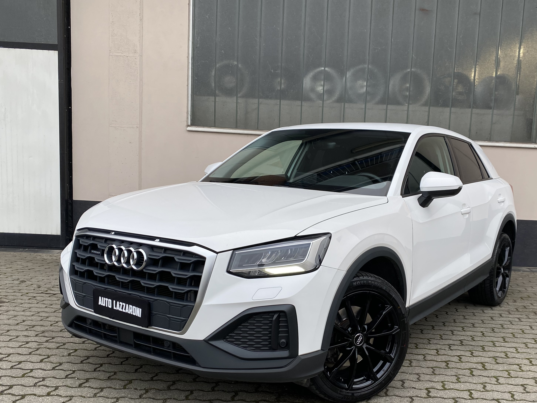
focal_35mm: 36
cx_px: 307
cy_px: 252
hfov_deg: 51.2
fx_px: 558
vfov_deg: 39.4
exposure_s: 1/582
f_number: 1.8
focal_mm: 4.25
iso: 32
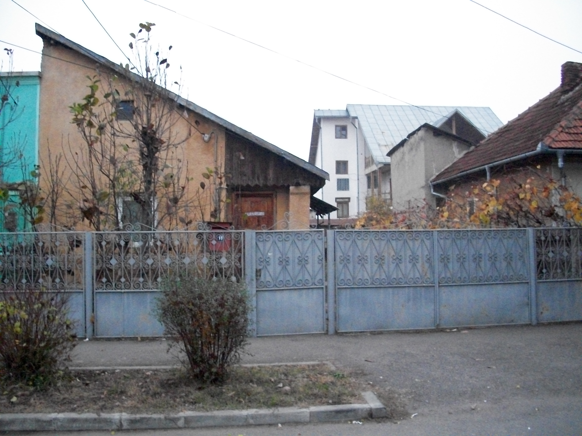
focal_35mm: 35
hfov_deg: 52.6
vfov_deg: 40.7
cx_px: 291
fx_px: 588
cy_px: 218
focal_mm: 6.3
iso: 800
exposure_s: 1/80
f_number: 3.1
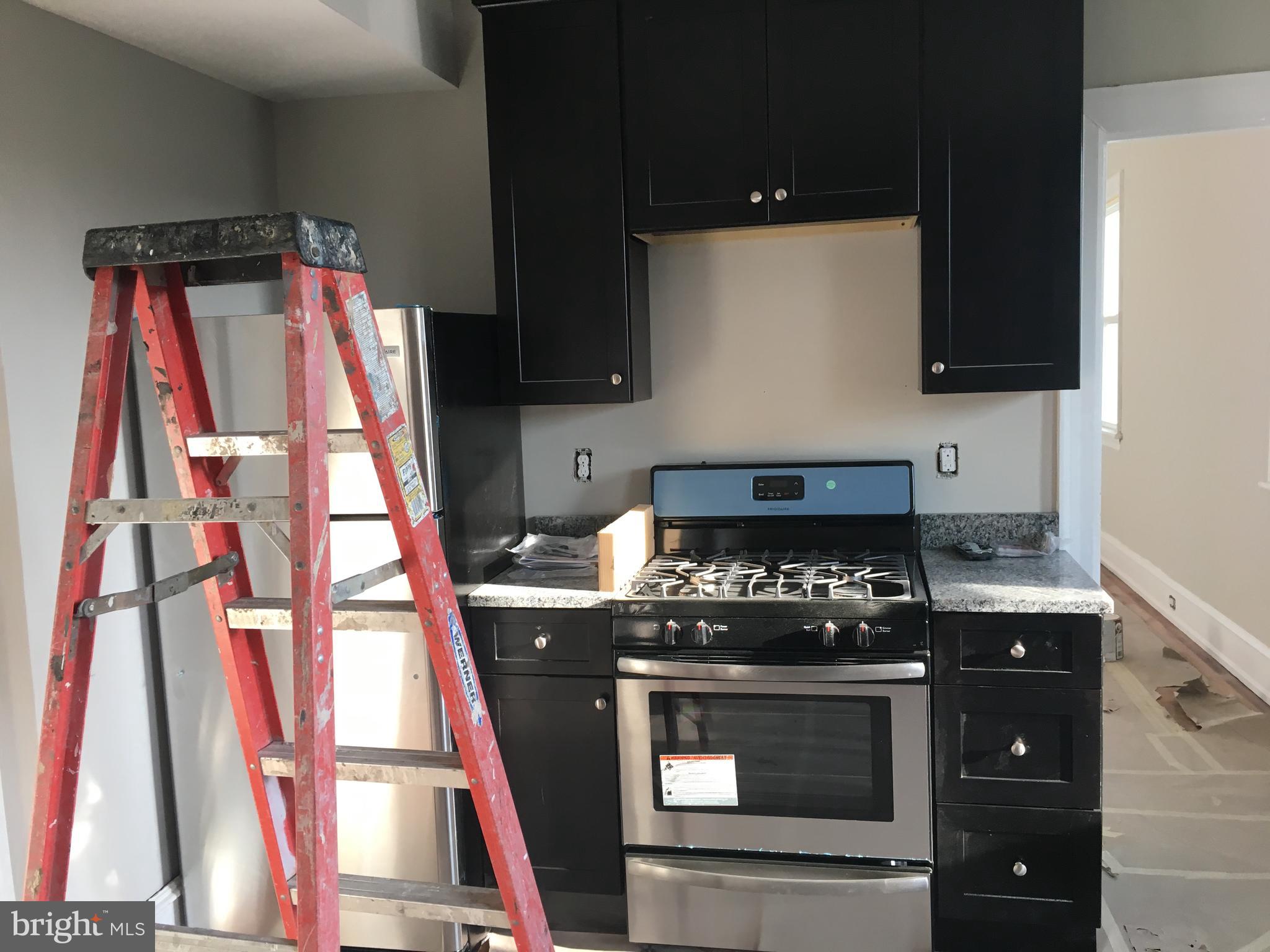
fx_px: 1064
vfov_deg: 48.2
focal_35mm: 29
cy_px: 476
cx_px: 635
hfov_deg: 61.7
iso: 25
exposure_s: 1/30
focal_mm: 4.15
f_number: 2.2
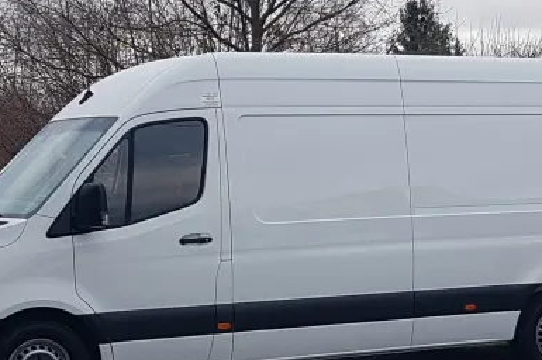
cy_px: 242
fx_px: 677
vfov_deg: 29.6
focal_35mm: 45
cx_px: 275
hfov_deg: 43.6
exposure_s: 1/526
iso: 40
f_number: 1.7
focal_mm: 4.2
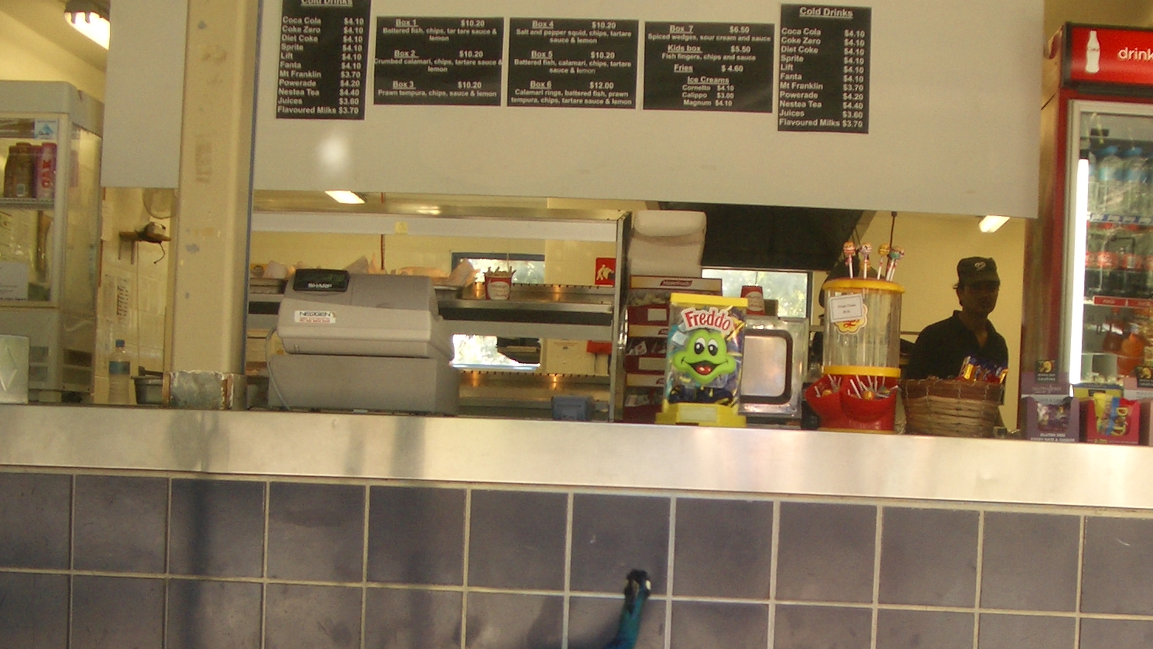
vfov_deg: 20.1
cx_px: 695
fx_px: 1804
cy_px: 565
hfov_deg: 35.3
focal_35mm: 59
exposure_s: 1/80
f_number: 2.6
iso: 50
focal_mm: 5.8
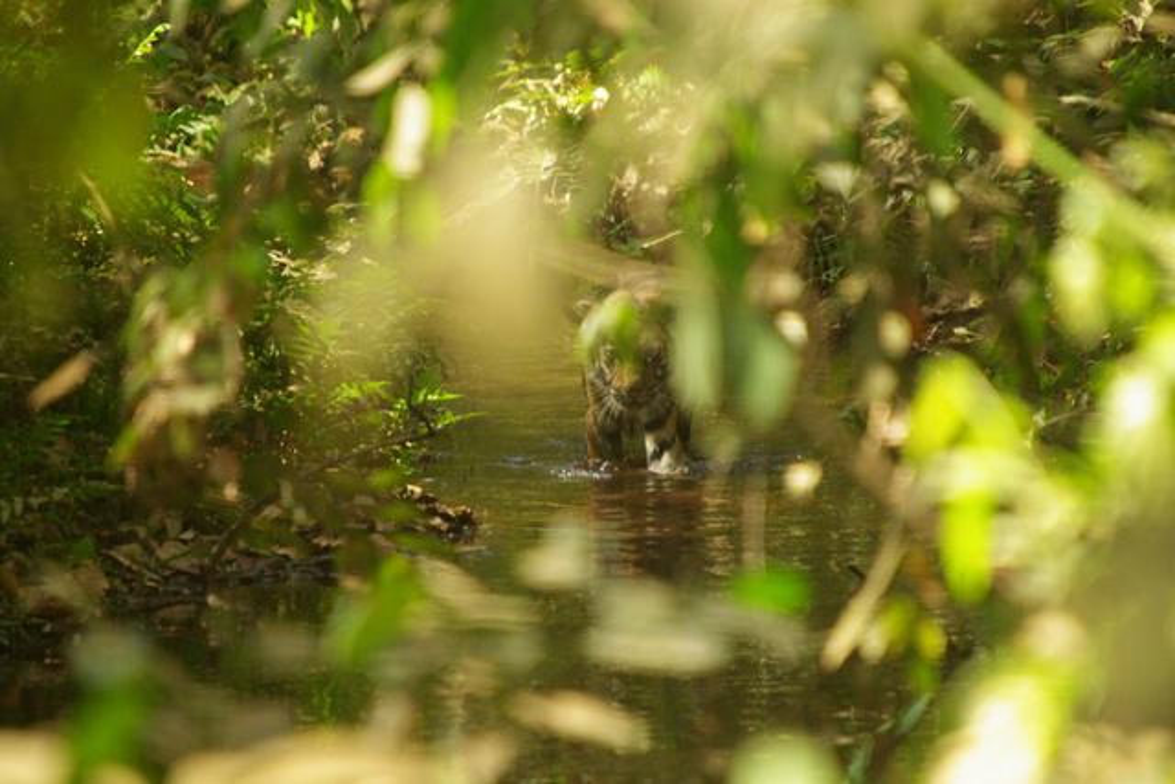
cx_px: 588
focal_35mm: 750
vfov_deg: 1.8
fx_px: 24483
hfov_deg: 2.7
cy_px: 392
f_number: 6.7
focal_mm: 500
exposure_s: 1/180
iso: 800
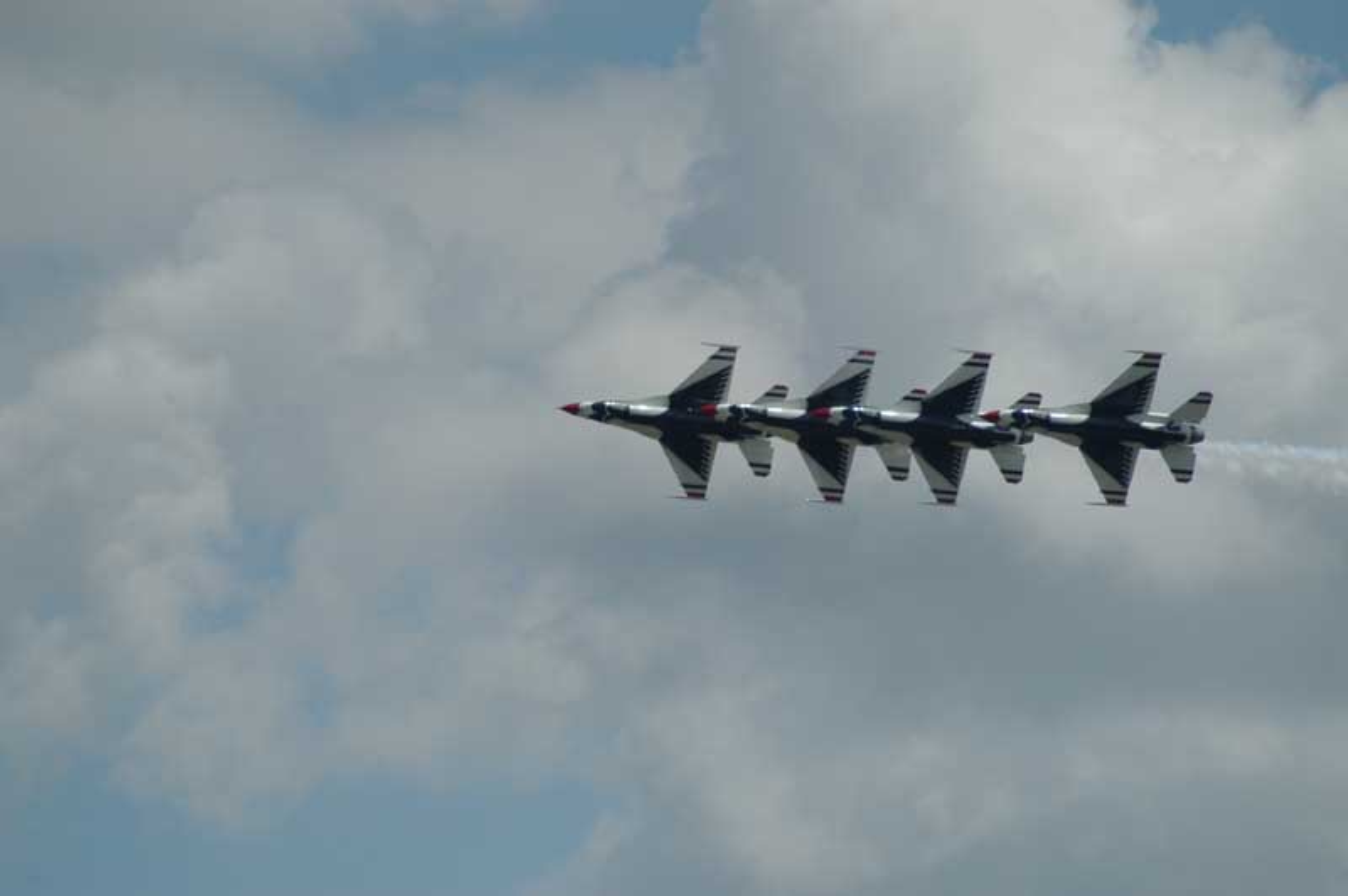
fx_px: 15152
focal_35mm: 405
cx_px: 674
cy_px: 448
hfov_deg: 5.1
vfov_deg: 3.4
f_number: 5.6
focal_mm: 270
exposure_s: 1/2000
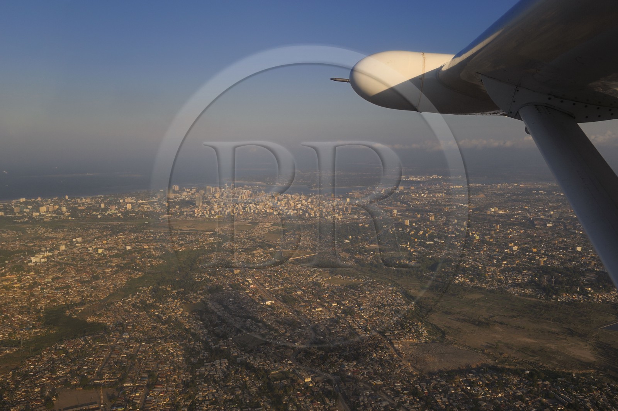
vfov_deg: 41.0
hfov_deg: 58.8
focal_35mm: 32
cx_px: 309
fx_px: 549
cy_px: 206
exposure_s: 1/500
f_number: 8
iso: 200
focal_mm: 32
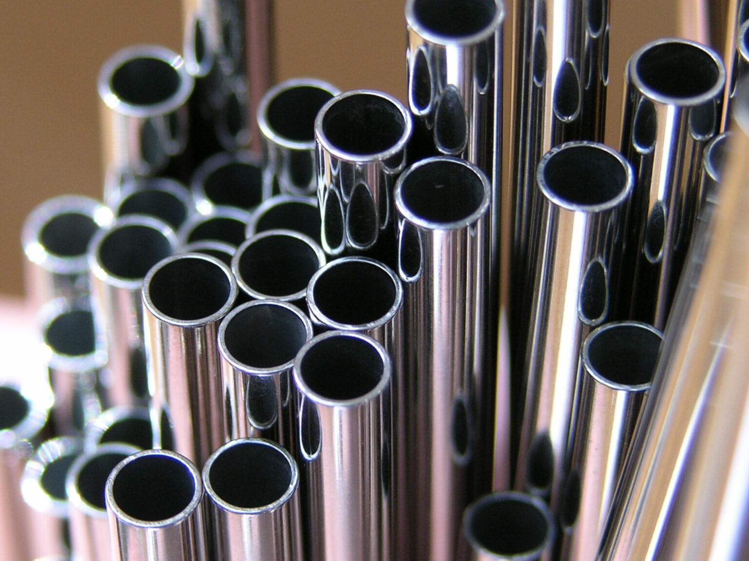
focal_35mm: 110
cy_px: 280
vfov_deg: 13.5
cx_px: 374
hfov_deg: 17.9
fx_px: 2380
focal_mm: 27.3
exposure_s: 1/111
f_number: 3.7
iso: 50
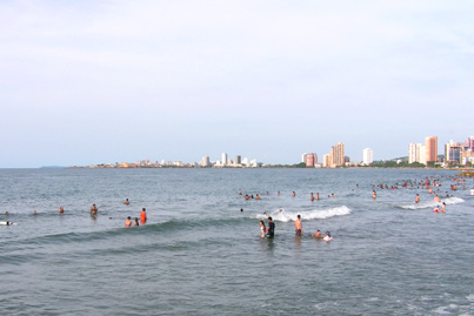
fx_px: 645
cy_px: 174
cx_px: 235
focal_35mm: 49
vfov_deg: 27.5
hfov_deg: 40.3
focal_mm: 6.3
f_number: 5.6
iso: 50
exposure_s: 1/320
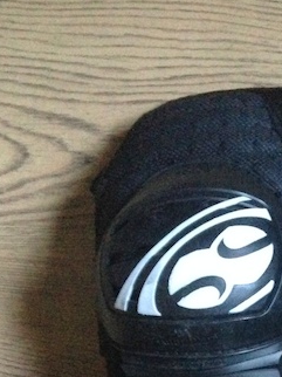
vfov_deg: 21.9
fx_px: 892
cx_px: 324
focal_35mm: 82
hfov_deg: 17.3
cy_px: 461
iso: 800
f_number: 2.4
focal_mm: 4.12
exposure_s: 1/15
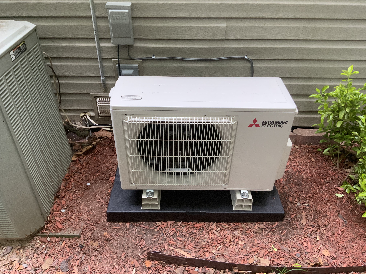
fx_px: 307
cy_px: 137
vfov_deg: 48.2
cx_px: 183
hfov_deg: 61.7
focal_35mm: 29
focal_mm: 3
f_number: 1.8
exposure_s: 1/60
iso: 160
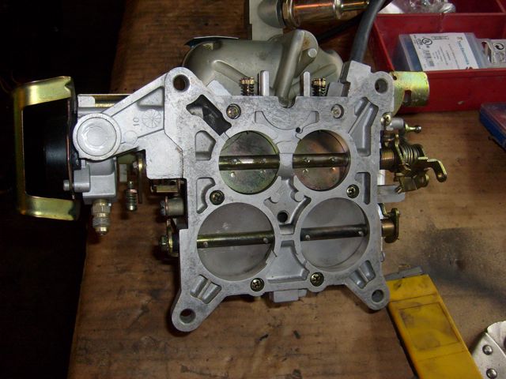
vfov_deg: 40.7
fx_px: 512
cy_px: 190
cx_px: 253
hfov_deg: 52.6
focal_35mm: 35
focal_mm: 5.8
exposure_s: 1/45
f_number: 2.8
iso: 100
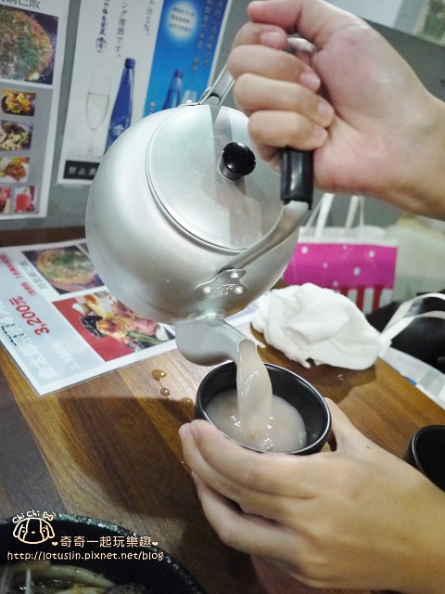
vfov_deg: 63.4
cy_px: 297
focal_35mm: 28
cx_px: 222
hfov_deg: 49.7
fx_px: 480
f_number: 2.5
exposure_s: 1/50
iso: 800
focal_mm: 14
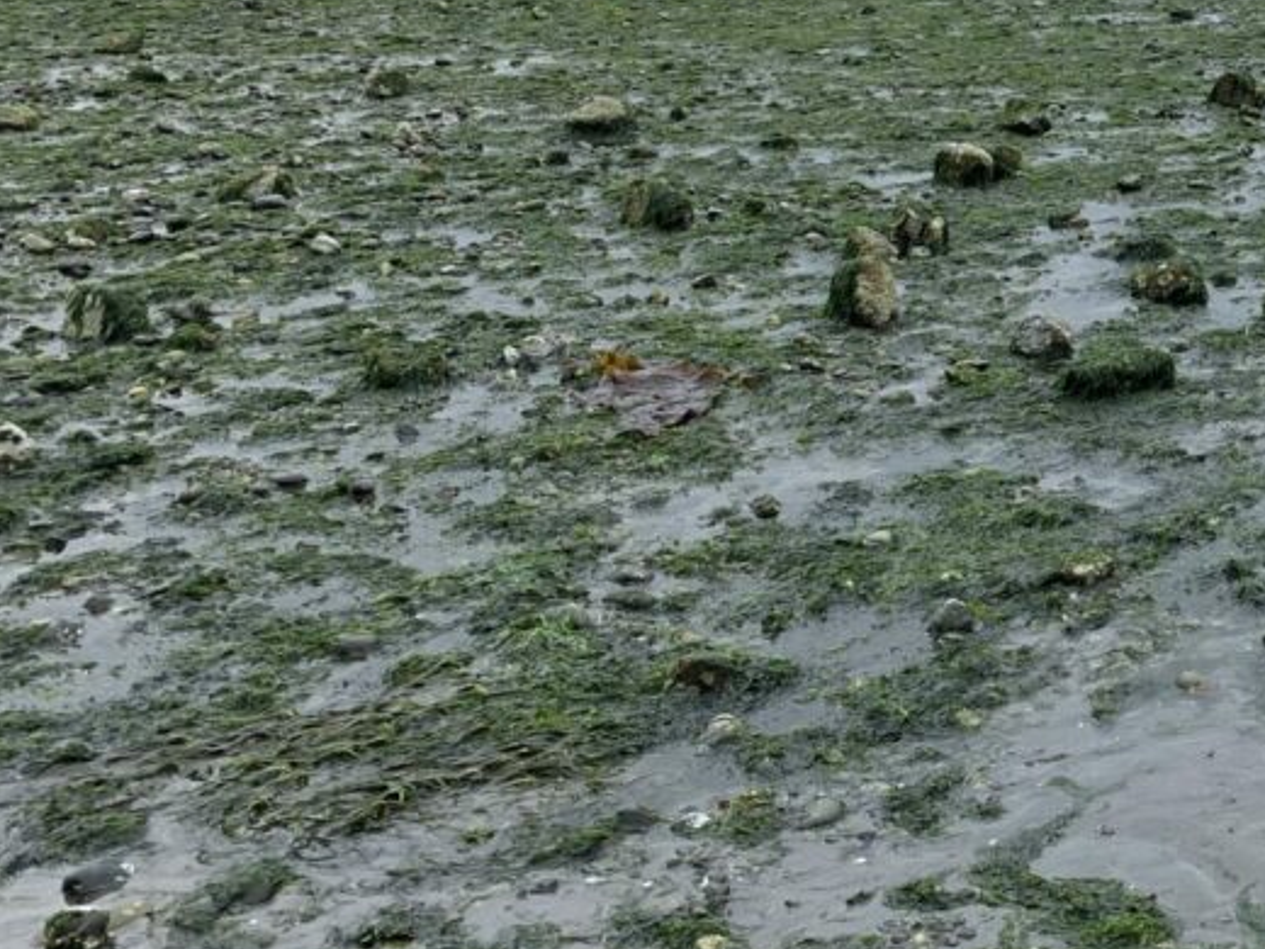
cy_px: 168
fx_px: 2193
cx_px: 1450
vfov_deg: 24.0
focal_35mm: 60
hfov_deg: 28.7
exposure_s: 1/1513
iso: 25
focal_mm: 4.25
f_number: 1.8
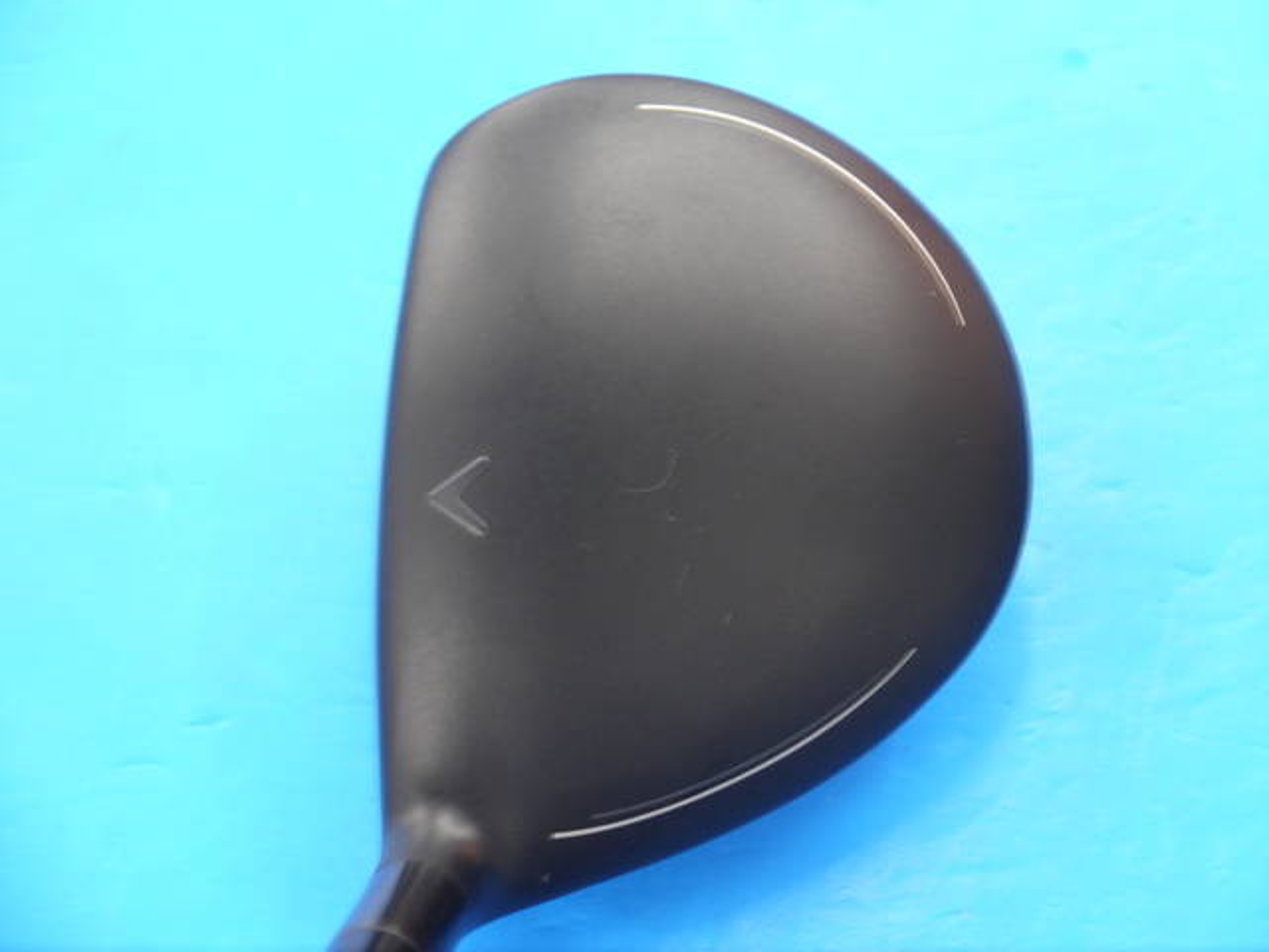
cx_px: 634
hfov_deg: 23.3
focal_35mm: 84
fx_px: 3079
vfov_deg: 17.6
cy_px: 476
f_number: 5.6
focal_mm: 42
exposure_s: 1/40
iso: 800
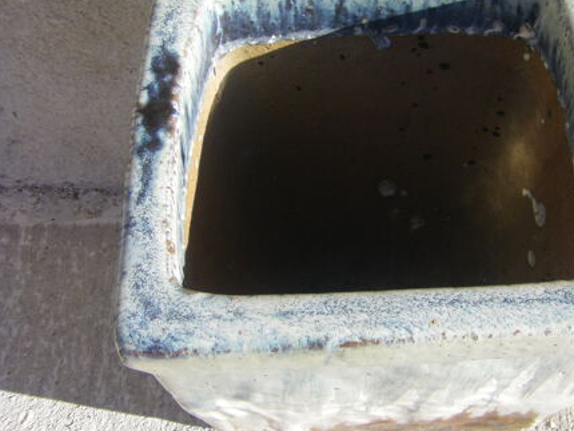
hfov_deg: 35.9
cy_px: 188
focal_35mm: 53
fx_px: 879
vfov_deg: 27.5
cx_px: 370
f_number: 3.5
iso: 64
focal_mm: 6.3
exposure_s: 1/320
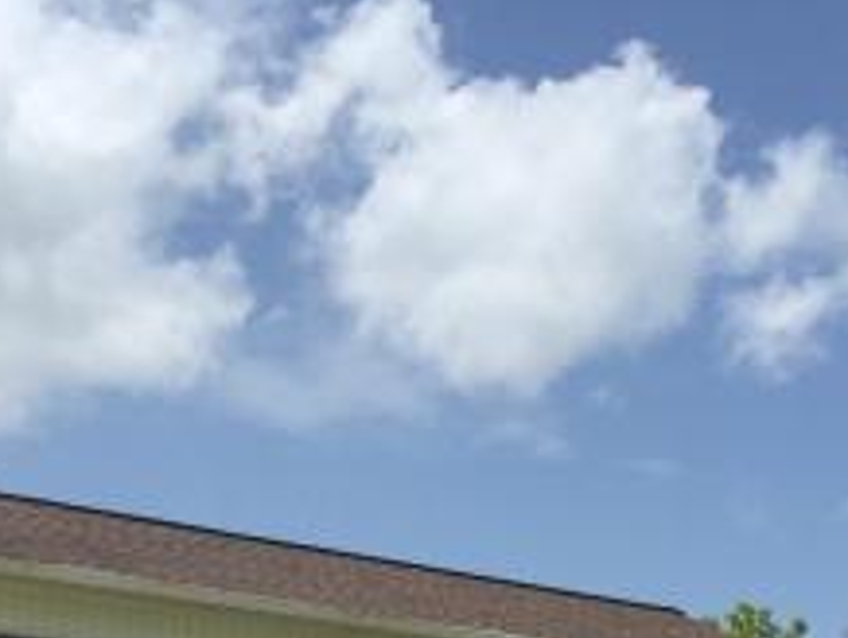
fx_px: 2085
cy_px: 895
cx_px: 412
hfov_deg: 23.0
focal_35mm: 85
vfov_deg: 16.2
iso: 32
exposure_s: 1/2825
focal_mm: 4.15
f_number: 2.2
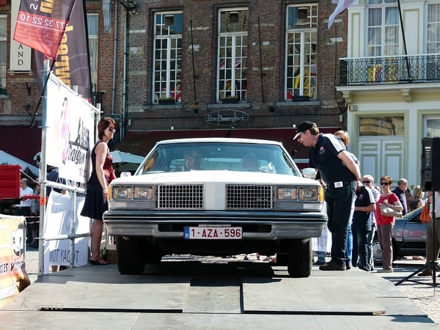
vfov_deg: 15.2
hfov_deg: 20.2
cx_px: 220
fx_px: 1233
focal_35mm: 97
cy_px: 165
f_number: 4
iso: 100
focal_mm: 17.5
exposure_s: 1/320
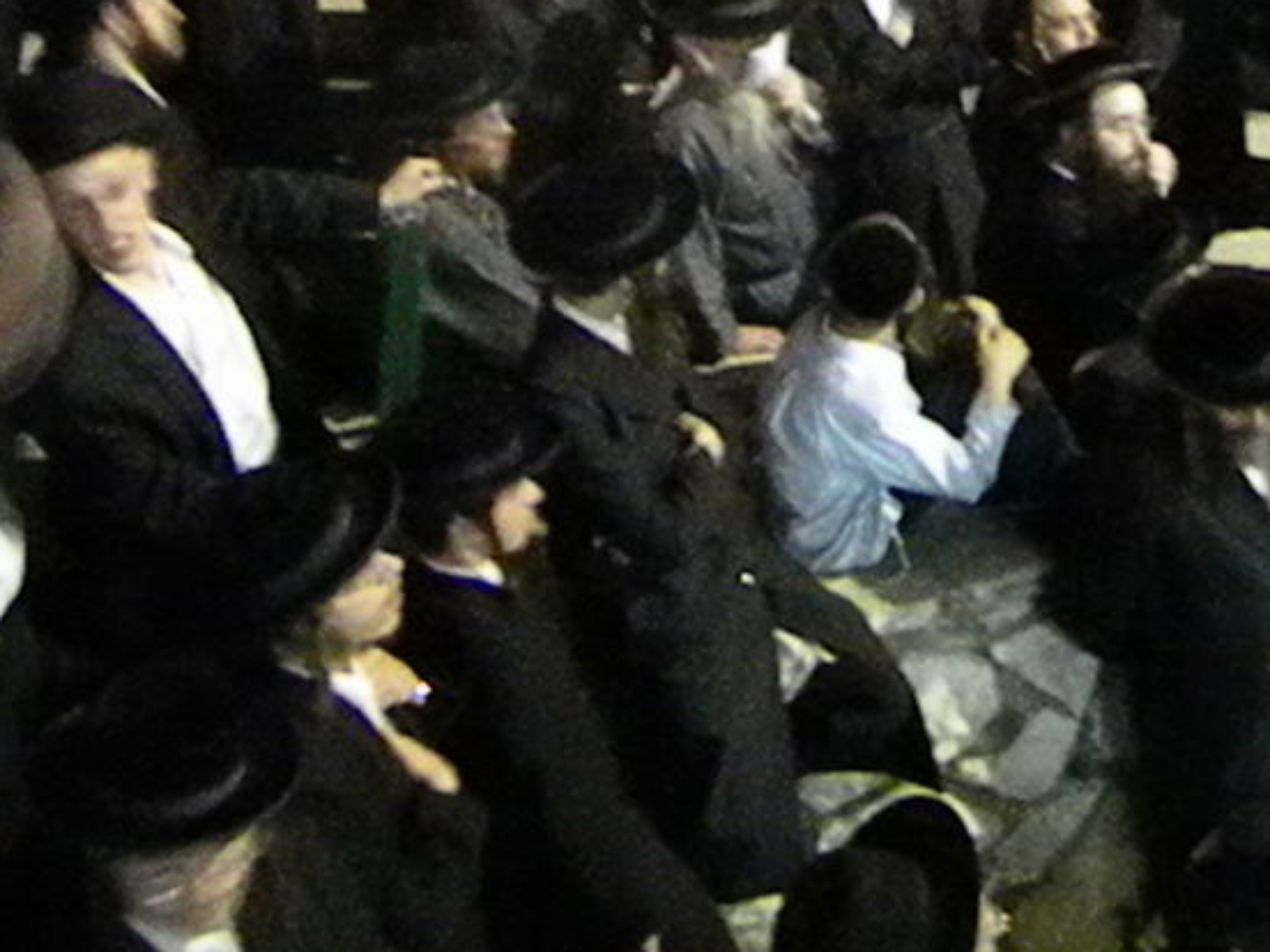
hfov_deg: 24.8
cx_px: 1512
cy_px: -241
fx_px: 2605
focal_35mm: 71
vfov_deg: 19.3
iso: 3200
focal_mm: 5
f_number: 3.5
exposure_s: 1/4
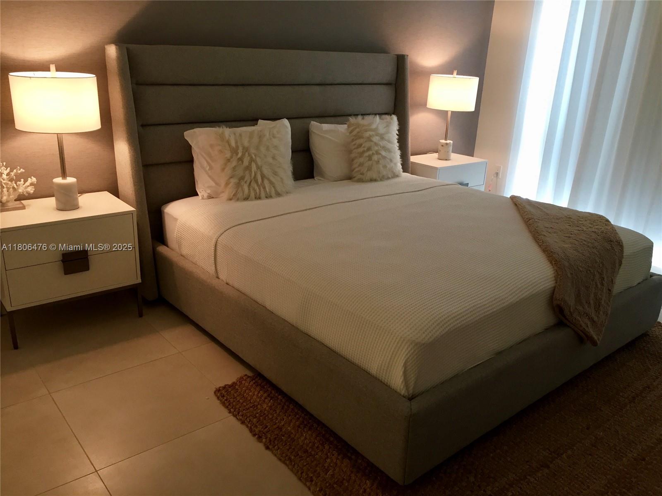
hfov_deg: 61.7
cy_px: 248
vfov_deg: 48.2
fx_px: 555
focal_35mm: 29
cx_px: 331
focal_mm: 4.15
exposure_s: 1/30
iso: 80
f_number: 2.2
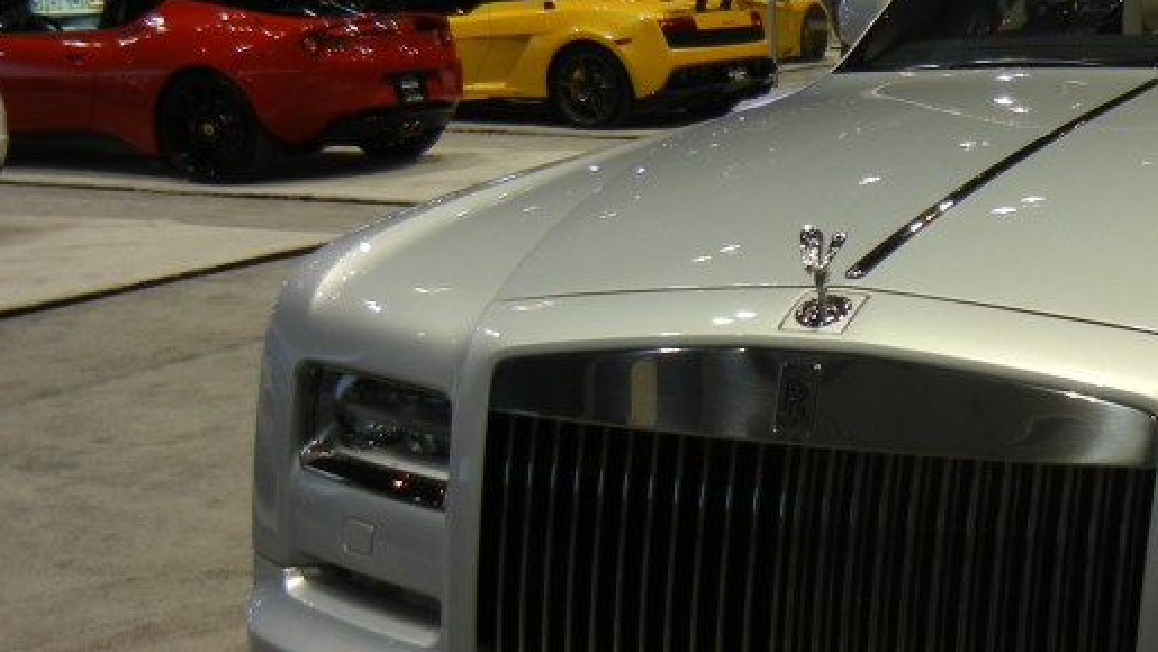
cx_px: 1091
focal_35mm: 65
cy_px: 384
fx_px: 1996
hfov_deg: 30.6
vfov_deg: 18.5
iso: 160
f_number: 3.5
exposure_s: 1/69.3
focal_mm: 5.4
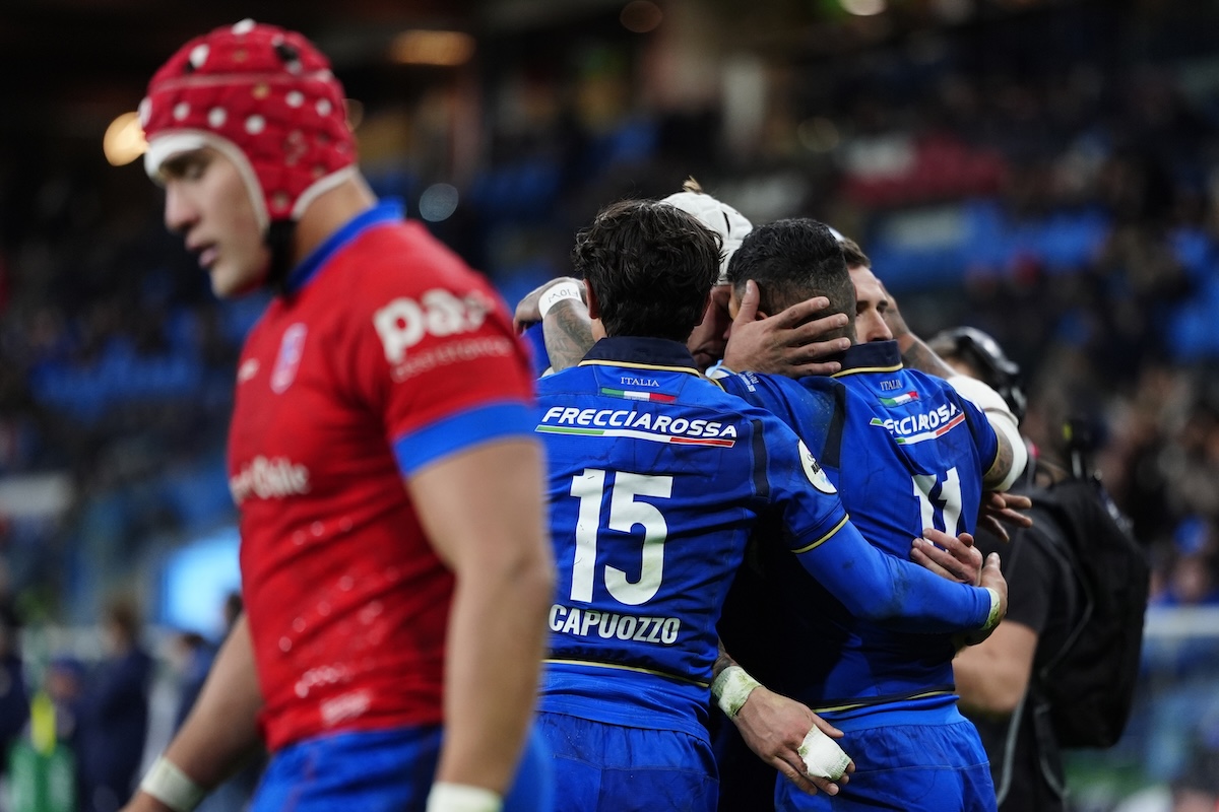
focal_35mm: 150
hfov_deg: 13.7
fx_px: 5079
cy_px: 406
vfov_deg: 9.1
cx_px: 610
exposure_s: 1/1600
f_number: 2
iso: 1250
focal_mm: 150
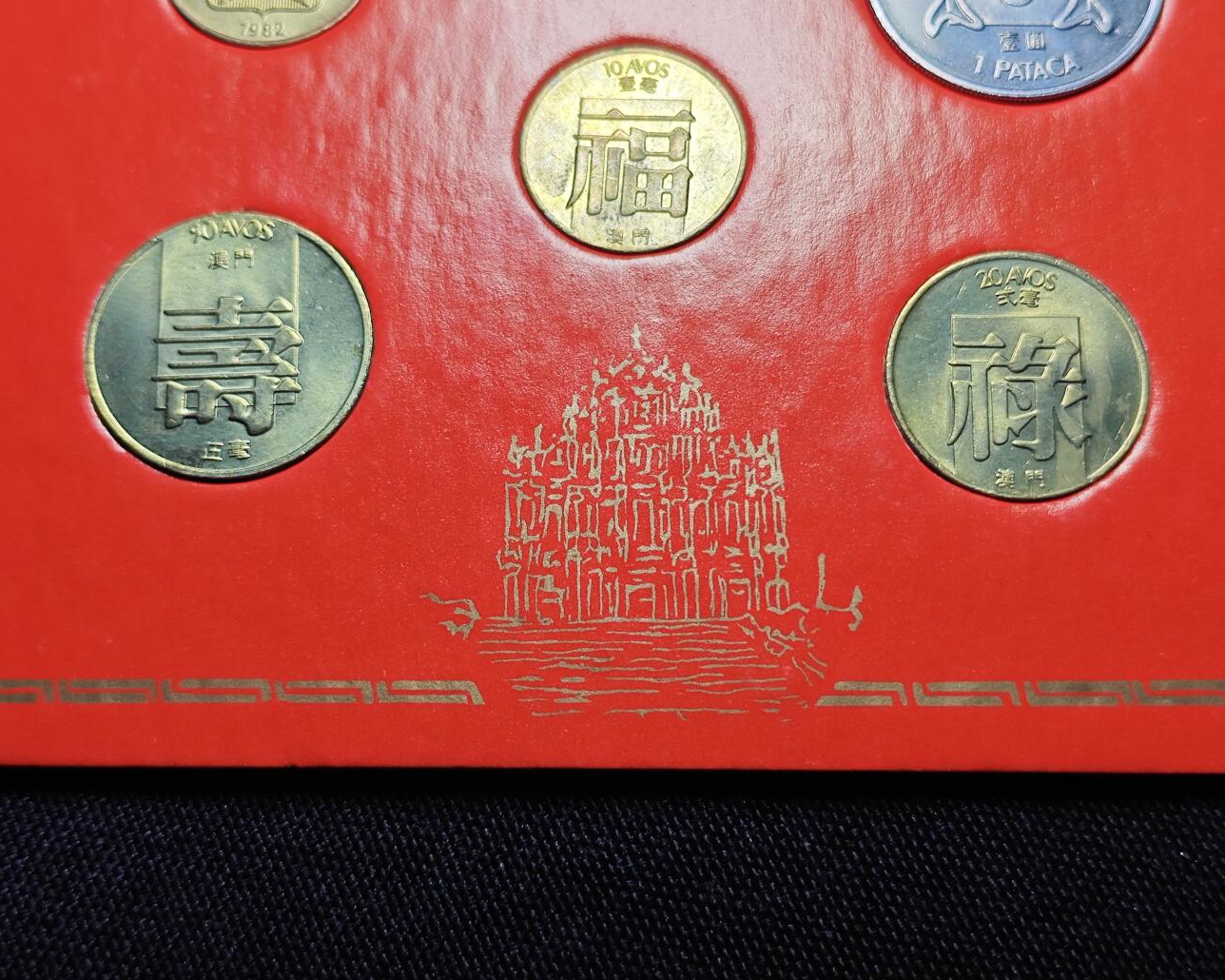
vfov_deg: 29.1
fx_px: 1885
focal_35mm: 52
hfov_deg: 36.0
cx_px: 616
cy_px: 481
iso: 50
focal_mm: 5.84
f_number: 1.6
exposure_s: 1/113
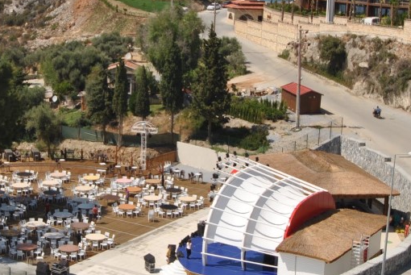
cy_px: 122
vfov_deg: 16.9
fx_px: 926
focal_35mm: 81
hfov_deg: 24.9
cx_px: 144
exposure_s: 1/320
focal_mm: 24
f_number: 9
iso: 100
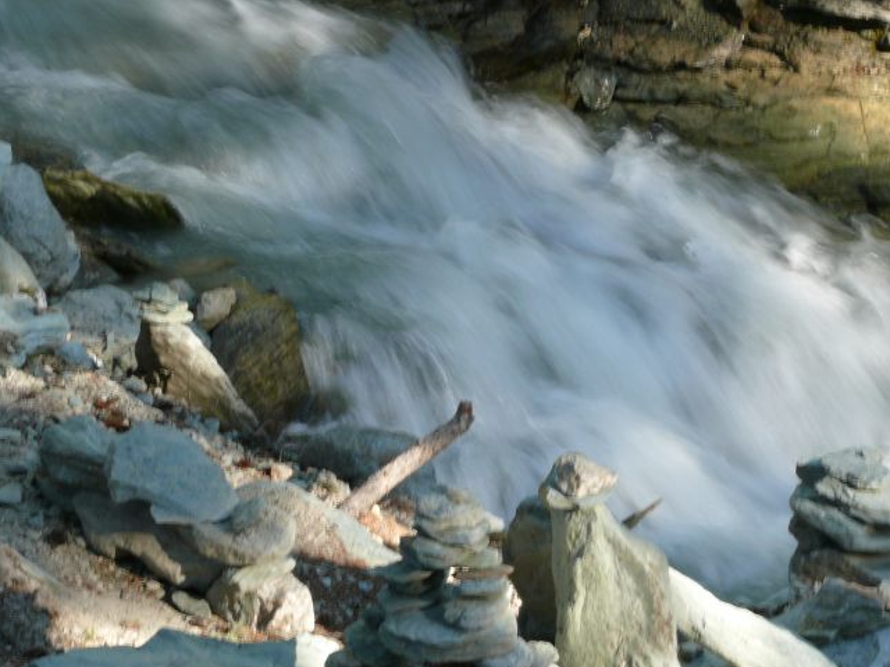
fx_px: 3471
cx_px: 553
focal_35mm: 135
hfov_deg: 14.6
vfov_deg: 11.0
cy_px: 260
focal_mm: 22.8
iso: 100
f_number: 10
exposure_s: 1/15
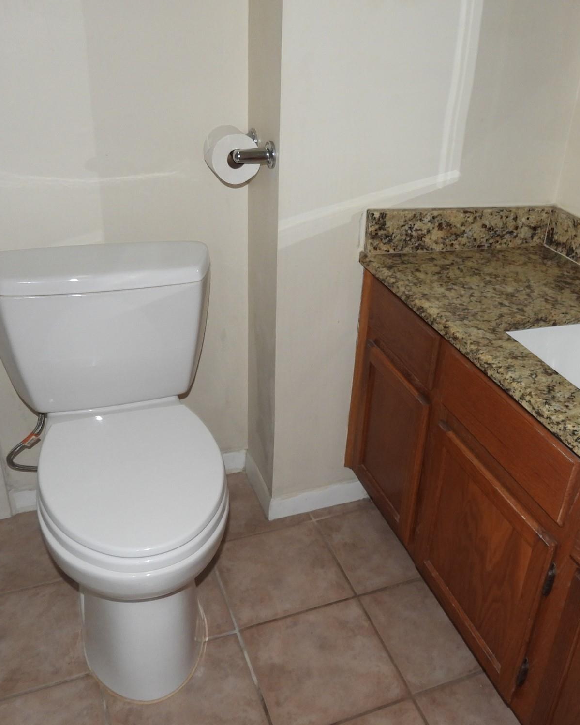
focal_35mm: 32
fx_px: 687
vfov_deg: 55.7
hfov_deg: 45.2
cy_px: 364
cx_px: 376
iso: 200
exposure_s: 1/30
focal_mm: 4.3
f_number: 2.8
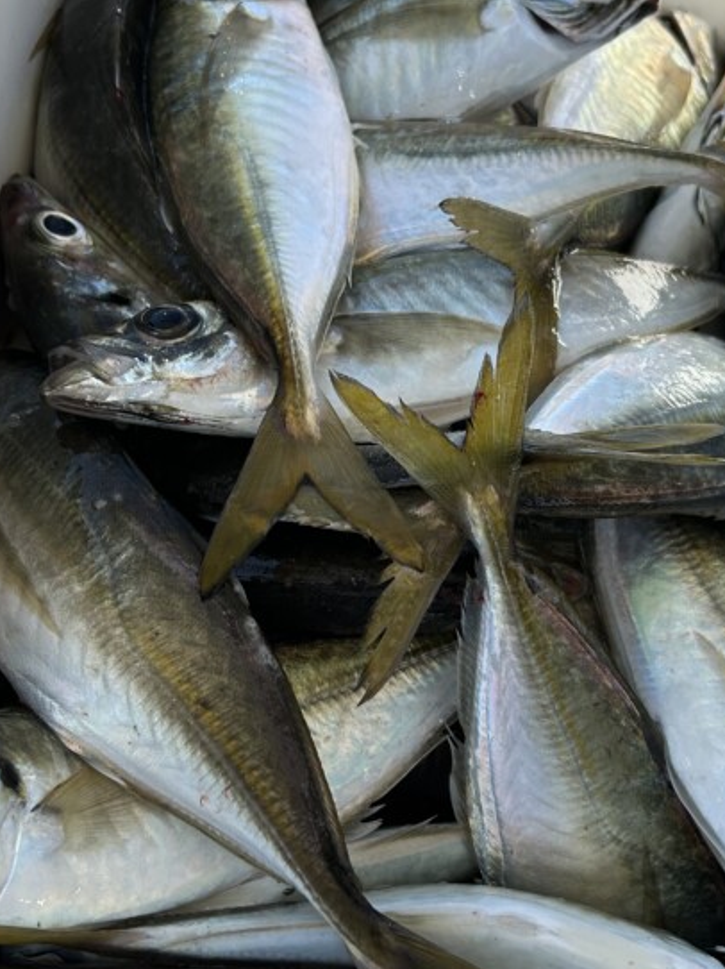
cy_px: 490
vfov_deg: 39.7
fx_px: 1341
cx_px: 421
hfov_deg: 30.2
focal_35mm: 48
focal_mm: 5.7
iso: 50
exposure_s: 1/1266
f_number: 1.5
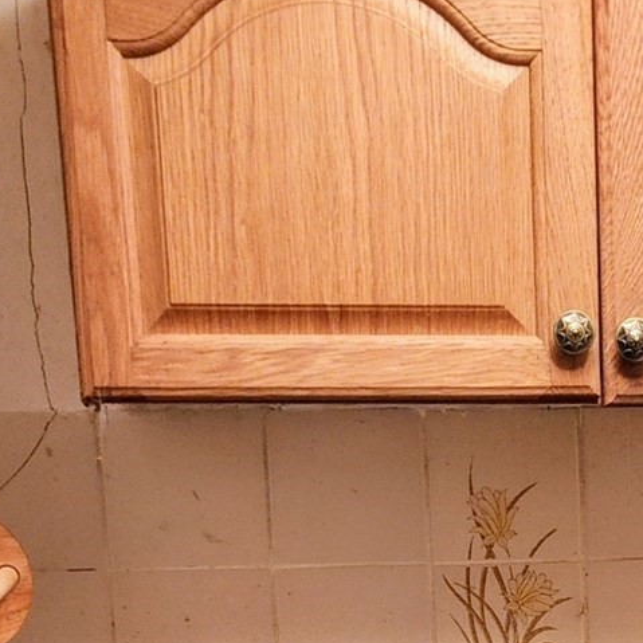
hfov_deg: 19.1
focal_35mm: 87
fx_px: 1828
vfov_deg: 18.8
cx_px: 709
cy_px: 791
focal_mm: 6.4
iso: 250
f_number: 1.8
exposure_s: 1/60
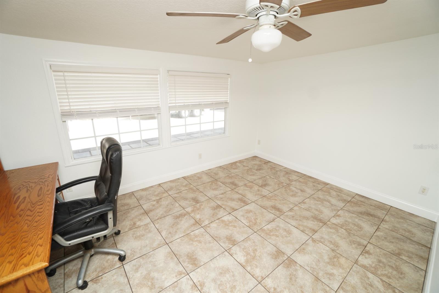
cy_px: 146
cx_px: 220
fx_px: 183
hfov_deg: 100.4
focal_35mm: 15
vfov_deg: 77.4
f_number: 5.6
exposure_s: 1/60
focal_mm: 10
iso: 125
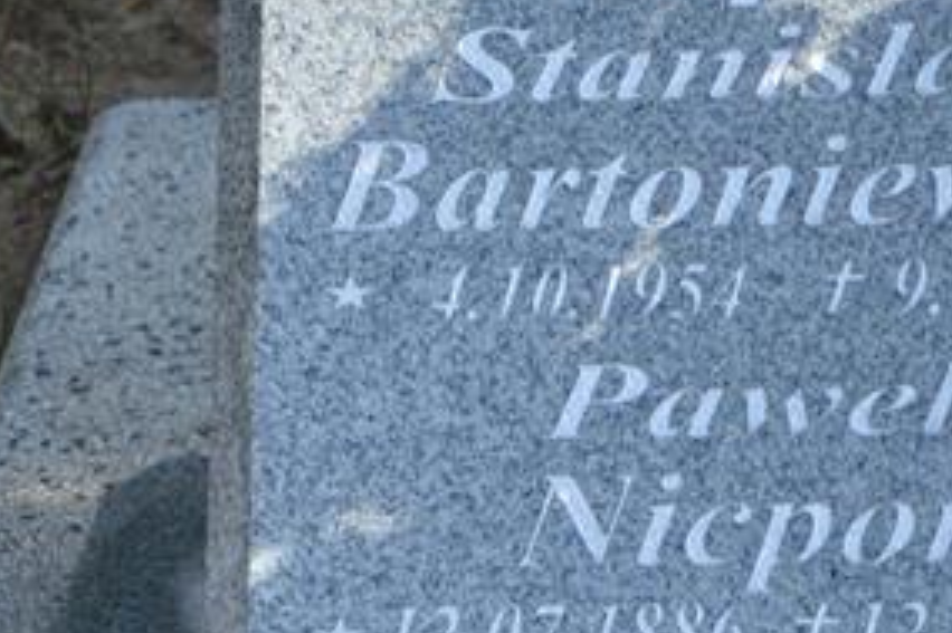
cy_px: 348
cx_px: 818
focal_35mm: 304
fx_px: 8034
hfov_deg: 6.8
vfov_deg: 4.5
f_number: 5.6
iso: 140
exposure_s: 1/125
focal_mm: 90
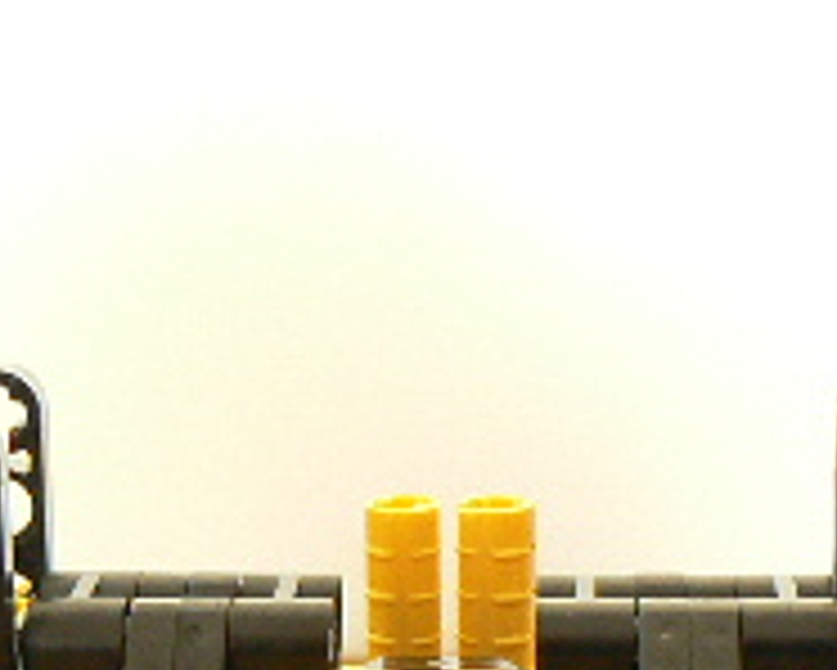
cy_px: 733
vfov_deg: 12.5
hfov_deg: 15.9
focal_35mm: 121
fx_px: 2999
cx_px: 450
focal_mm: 6
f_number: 4
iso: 100
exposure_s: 1/1.3
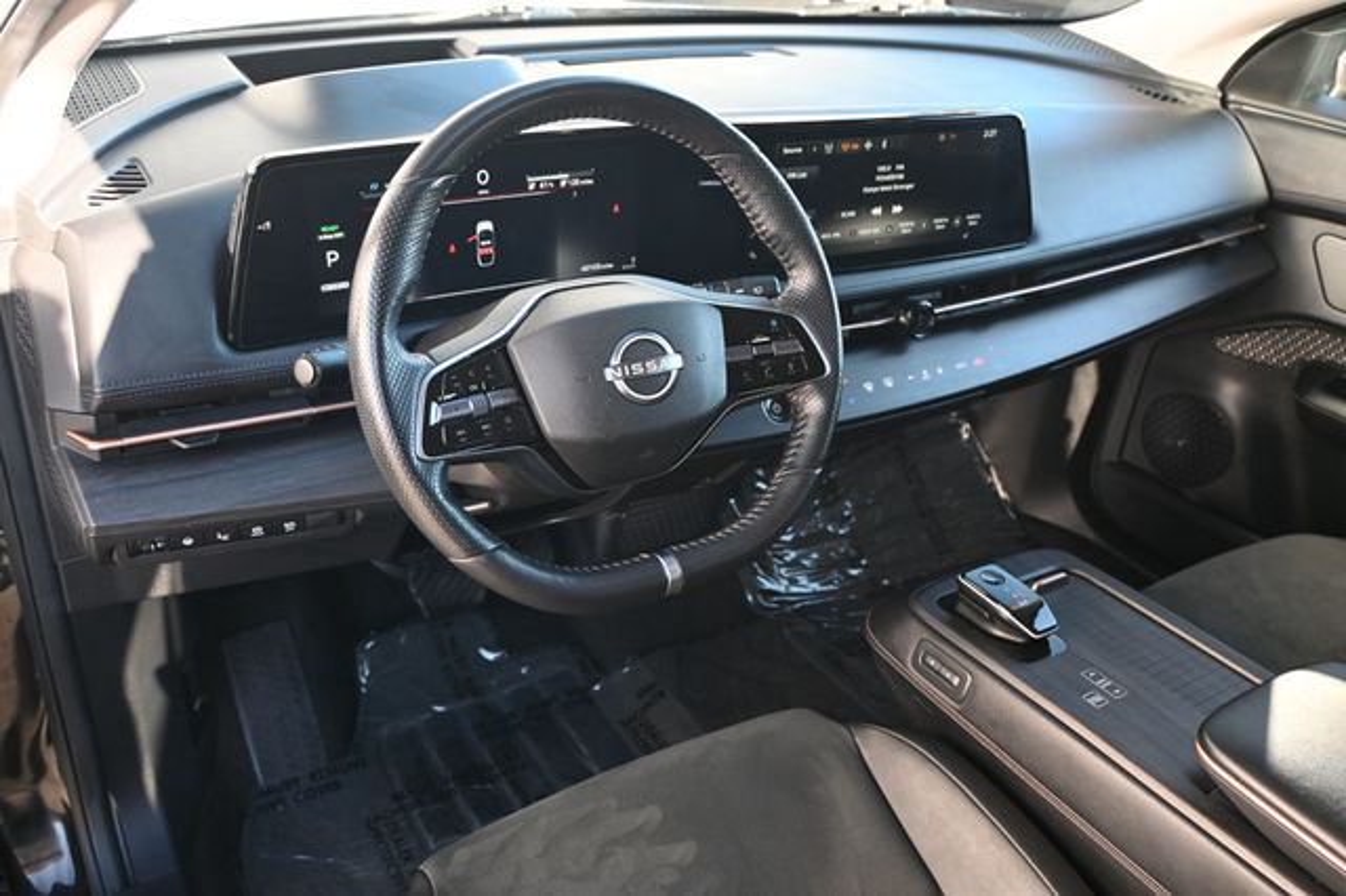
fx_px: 1177
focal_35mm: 32
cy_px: 448
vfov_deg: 41.7
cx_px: 673
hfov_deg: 59.5
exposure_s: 1/125
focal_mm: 21
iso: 560
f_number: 4
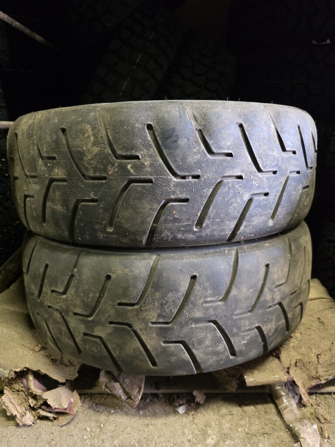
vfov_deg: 73.9
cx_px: 168
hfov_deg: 58.9
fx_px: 297
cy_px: 224
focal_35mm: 23
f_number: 1.7
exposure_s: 1/60
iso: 1250
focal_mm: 6.3
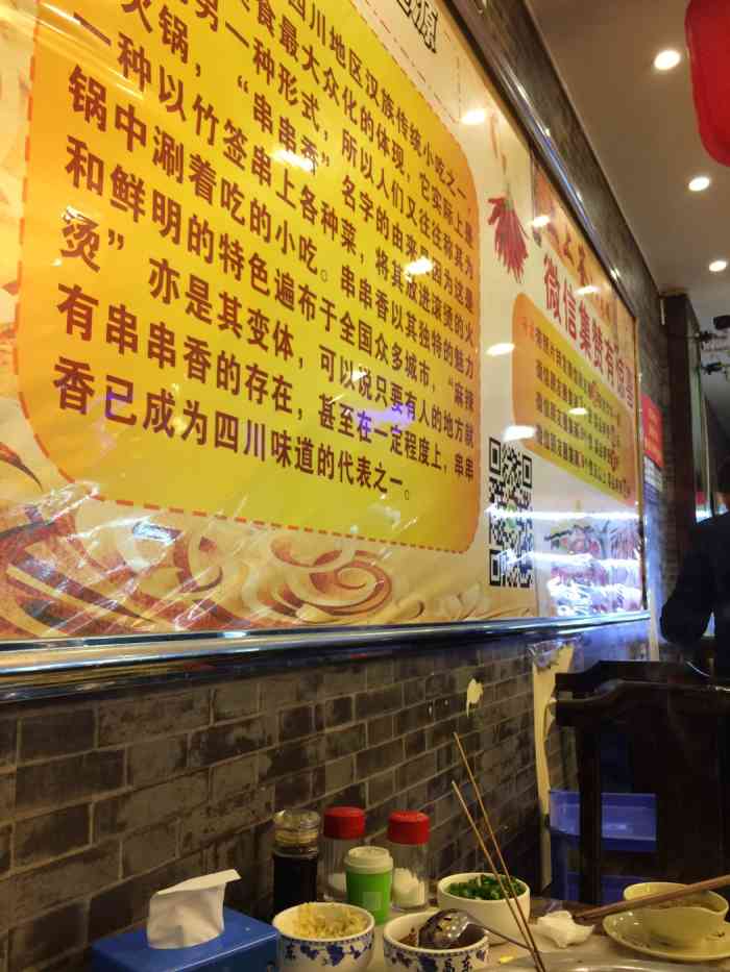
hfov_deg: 48.2
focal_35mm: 29
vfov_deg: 61.7
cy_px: 486
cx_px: 365
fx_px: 815
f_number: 2.2
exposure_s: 1/33
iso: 125
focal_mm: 4.15
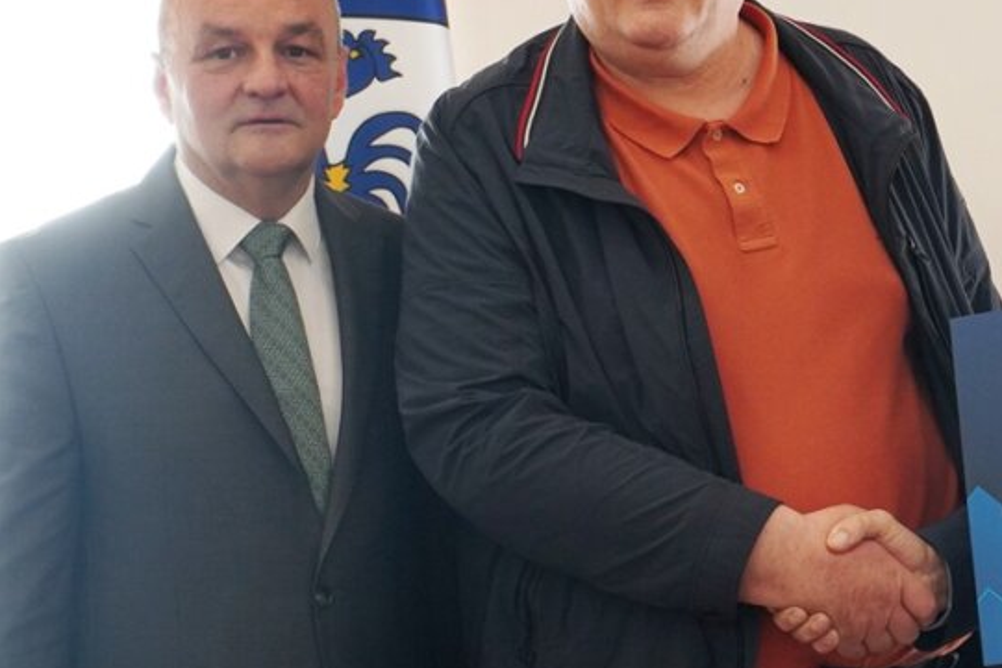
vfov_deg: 9.7
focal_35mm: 142
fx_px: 3953
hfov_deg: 14.4
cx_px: 826
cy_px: 277
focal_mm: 50
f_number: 5.6
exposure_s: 1/100
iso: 800
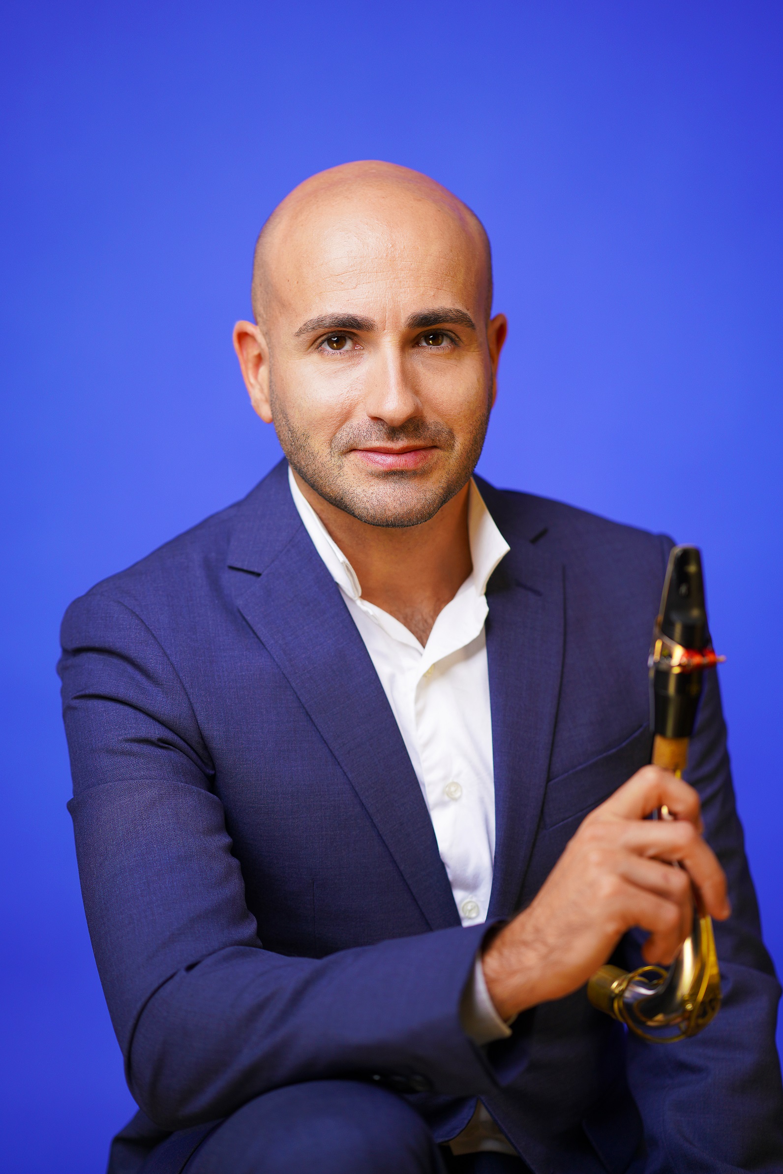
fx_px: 2771
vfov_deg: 23.9
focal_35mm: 85
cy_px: 587
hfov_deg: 16.1
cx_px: 392
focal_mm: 85
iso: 160
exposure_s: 1/250
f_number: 2.2
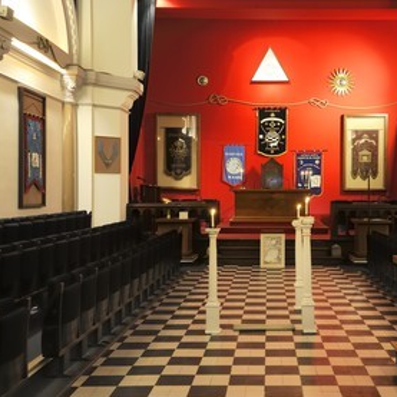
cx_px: 275
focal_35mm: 49
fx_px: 636
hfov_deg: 34.3
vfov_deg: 34.7
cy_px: 198
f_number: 8
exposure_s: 2.5
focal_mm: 38
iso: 200
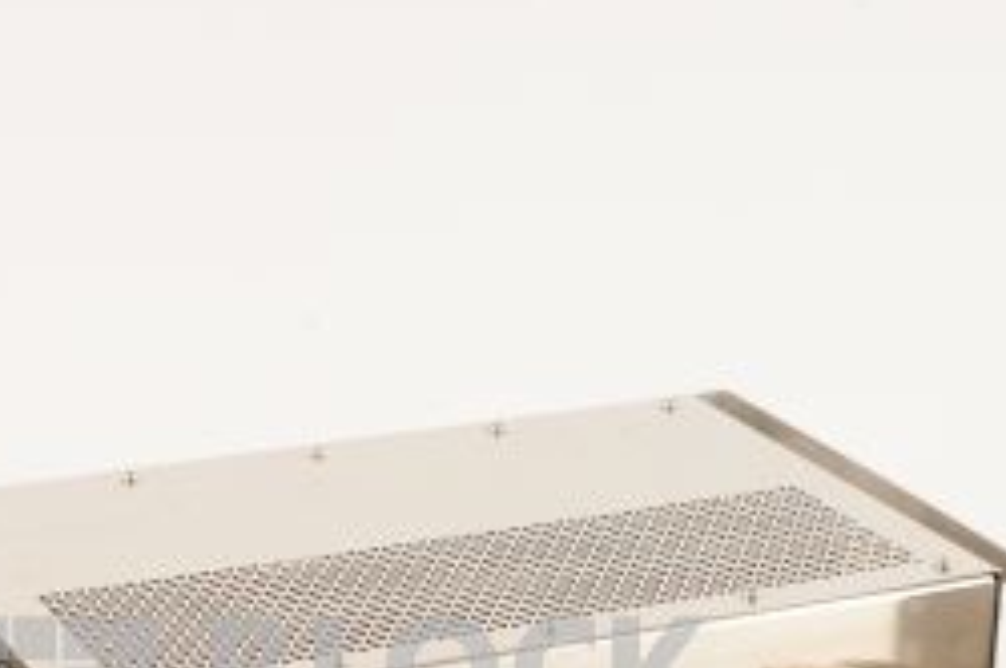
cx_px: 314
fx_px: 3349
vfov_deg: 11.2
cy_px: 714
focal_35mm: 120
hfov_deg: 17.0
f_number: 11
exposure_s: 1/125
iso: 1600
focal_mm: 50
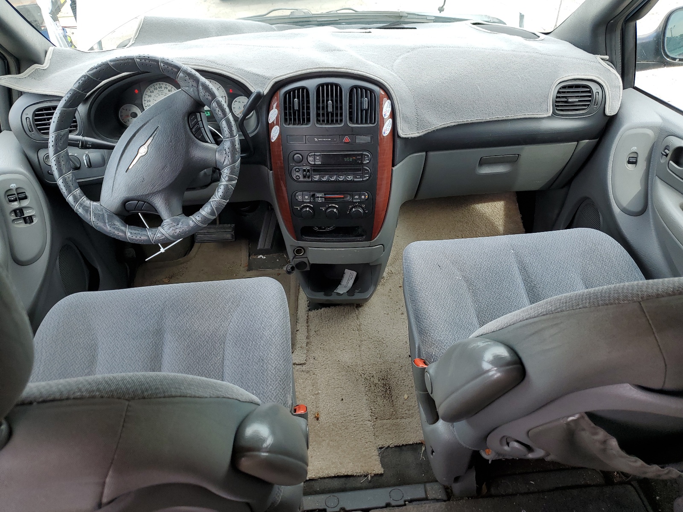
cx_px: 342
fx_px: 513
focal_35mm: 26
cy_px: 256
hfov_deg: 67.3
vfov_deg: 53.1
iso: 50
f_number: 1.5
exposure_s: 1/217
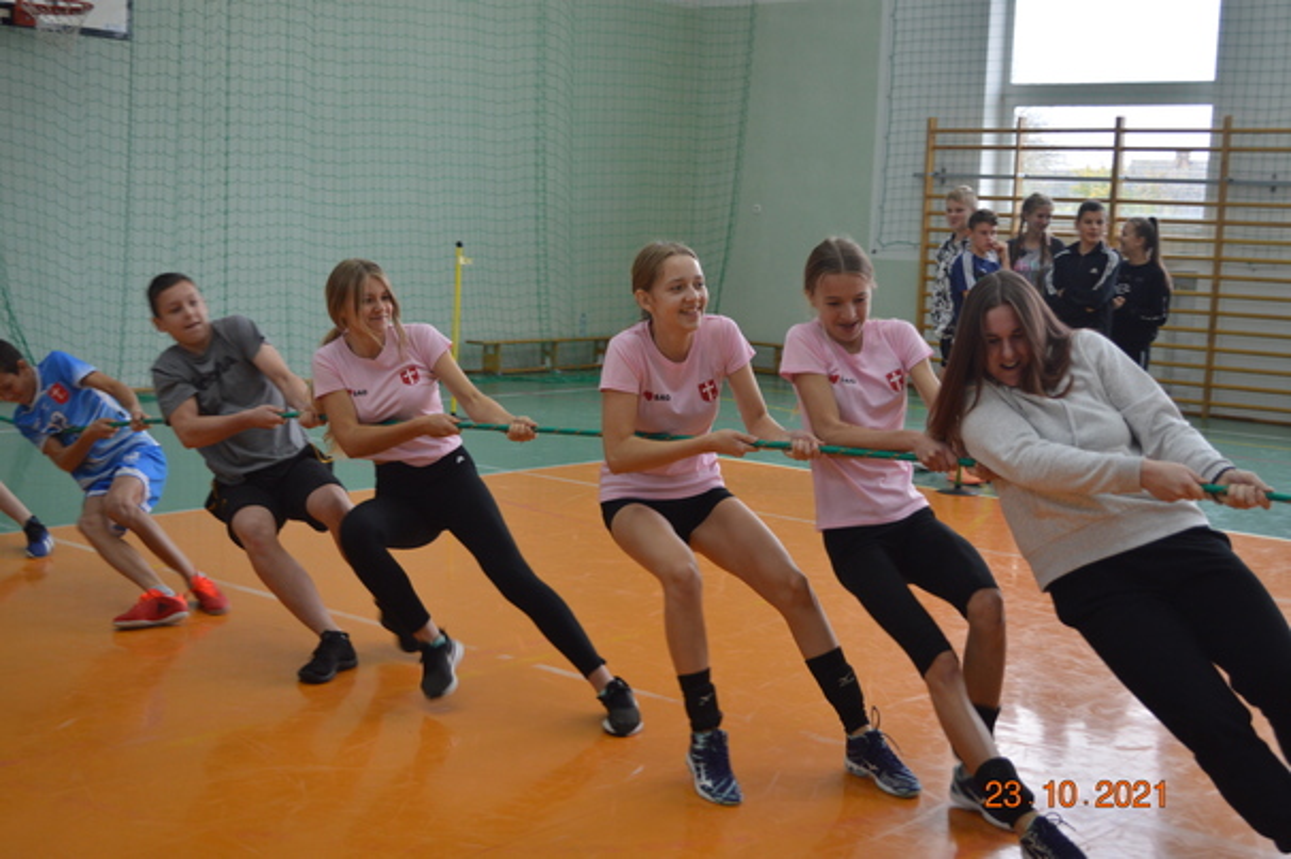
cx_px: 646
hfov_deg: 41.1
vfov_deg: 28.0
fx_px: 1720
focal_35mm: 48
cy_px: 430
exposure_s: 1/100
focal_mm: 32
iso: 400
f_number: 4.8
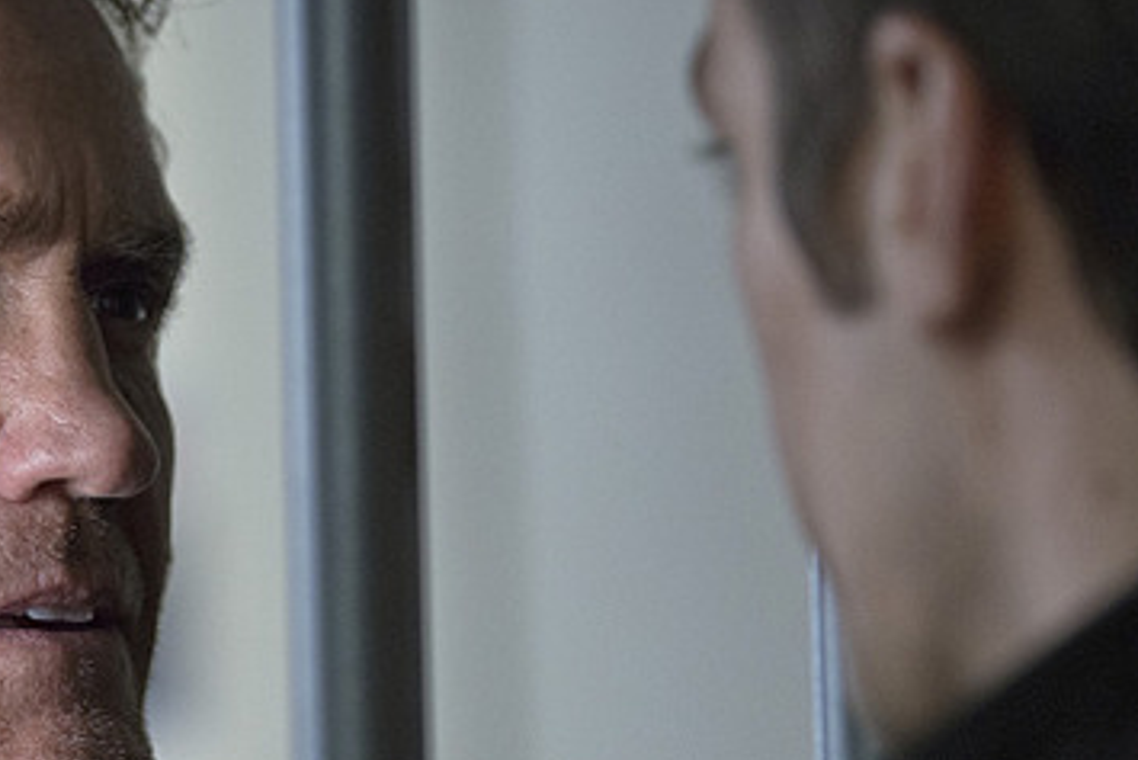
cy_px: 638
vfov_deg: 5.6
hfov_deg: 8.3
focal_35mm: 246
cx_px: 51
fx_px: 7779
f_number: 2.8
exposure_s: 1/160
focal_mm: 112
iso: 3200
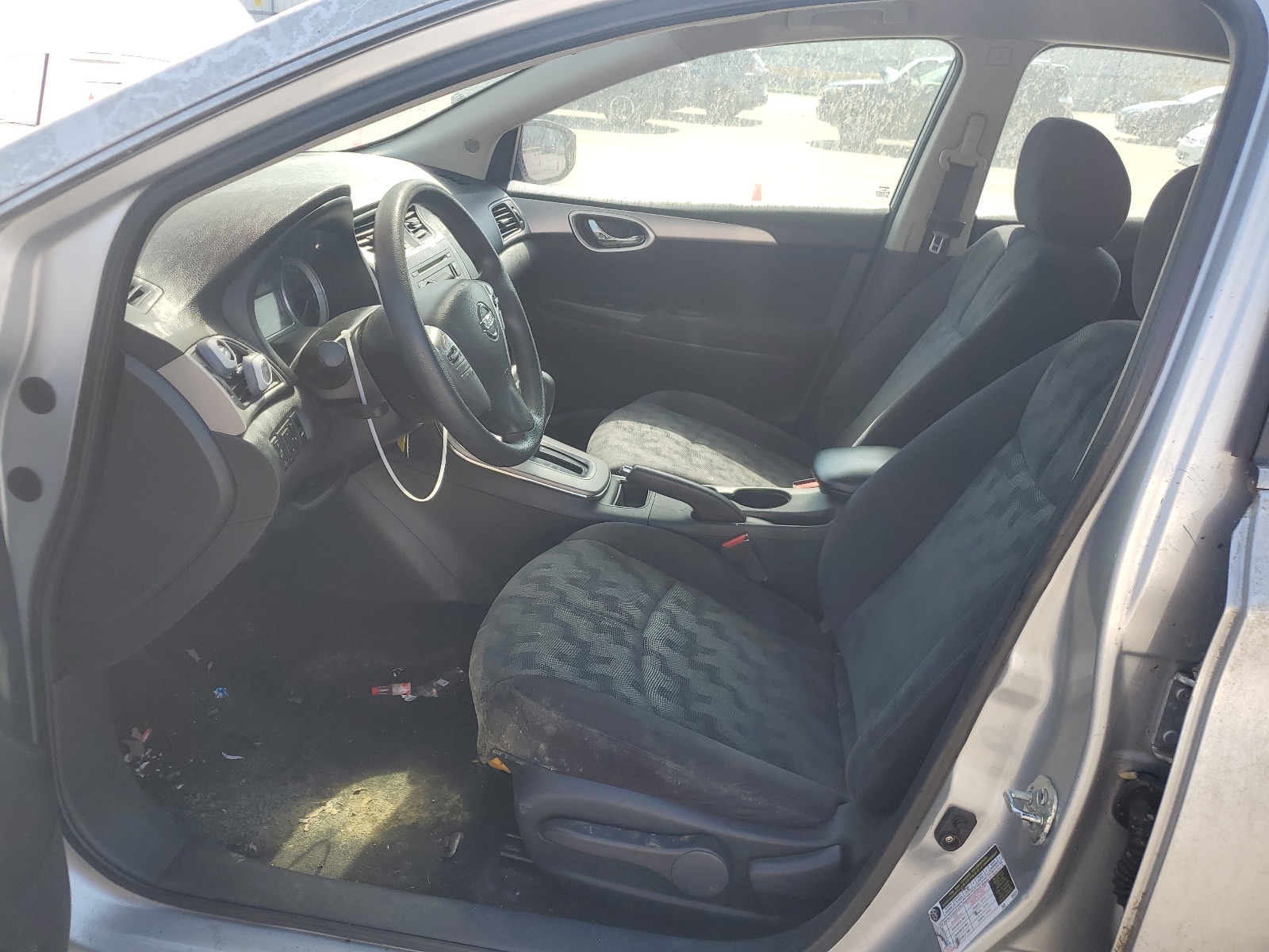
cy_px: 476
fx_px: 953
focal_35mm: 26
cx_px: 634
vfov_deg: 53.1
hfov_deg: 67.3
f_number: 1.5
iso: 50
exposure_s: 1/769
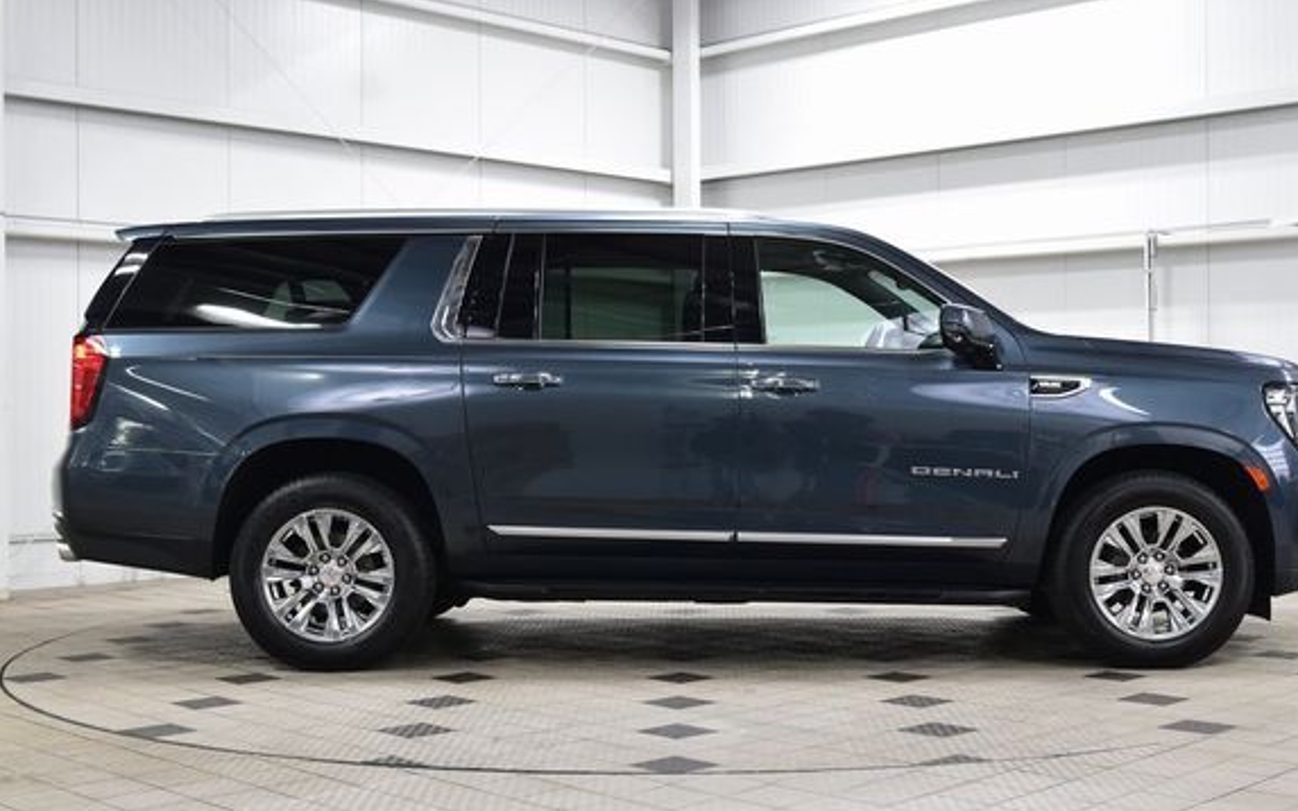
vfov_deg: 26.0
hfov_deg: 40.6
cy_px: 445
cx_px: 686
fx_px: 1753
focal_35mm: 50
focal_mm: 29
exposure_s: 1/15
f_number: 6.3
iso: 640
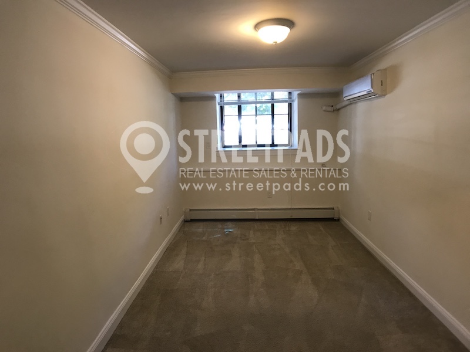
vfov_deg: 49.7
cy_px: 176
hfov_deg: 63.4
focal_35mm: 28
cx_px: 235
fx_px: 380
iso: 40
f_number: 1.8
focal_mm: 3.99
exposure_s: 1/17
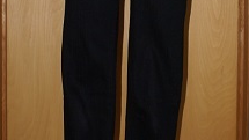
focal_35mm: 75
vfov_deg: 15.4
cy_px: -35
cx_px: 158
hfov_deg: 28.1
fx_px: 495
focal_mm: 22
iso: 400
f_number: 5.6
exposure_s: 1/60
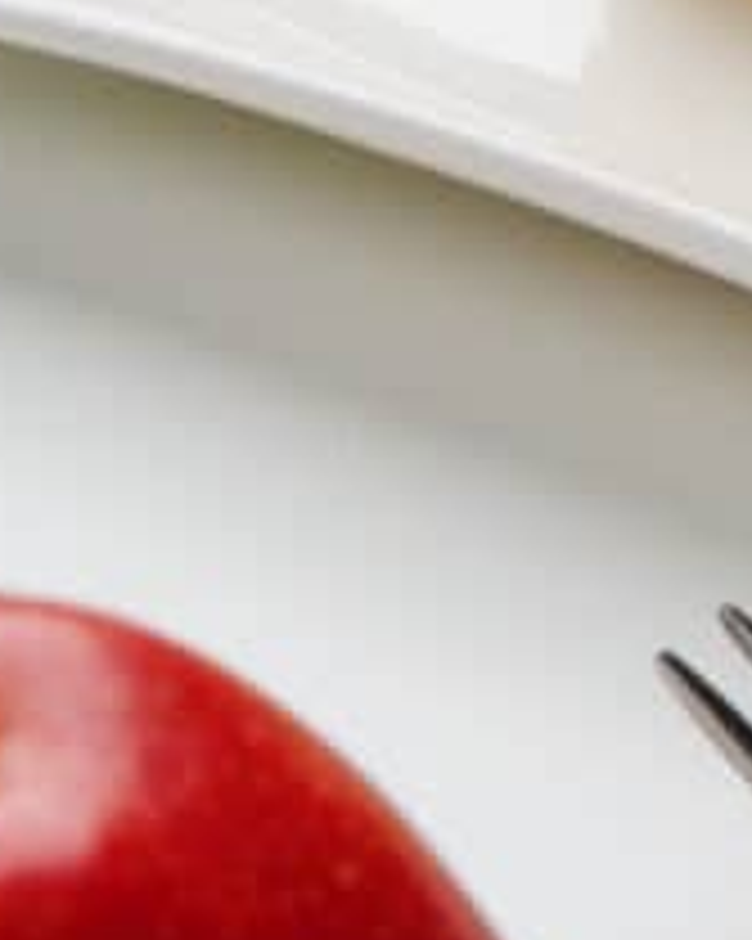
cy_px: -729
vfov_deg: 2.5
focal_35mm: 788
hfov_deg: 2.0
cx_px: 1182
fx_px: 21938
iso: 100
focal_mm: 171
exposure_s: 1/3
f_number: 14
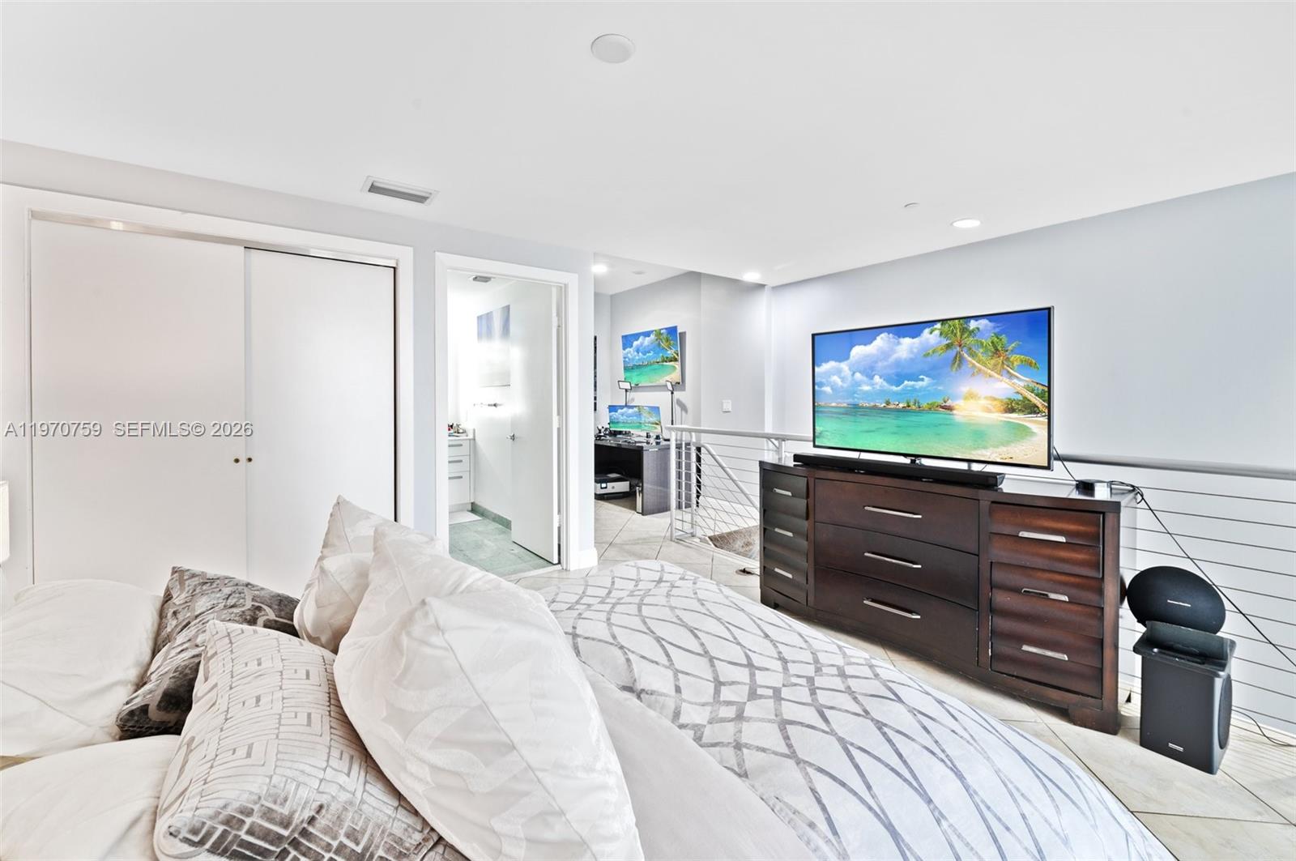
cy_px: 430
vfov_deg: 81.1
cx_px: 648
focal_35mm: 14
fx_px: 503
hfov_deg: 104.3
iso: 200
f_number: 8
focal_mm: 14
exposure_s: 1/1.67
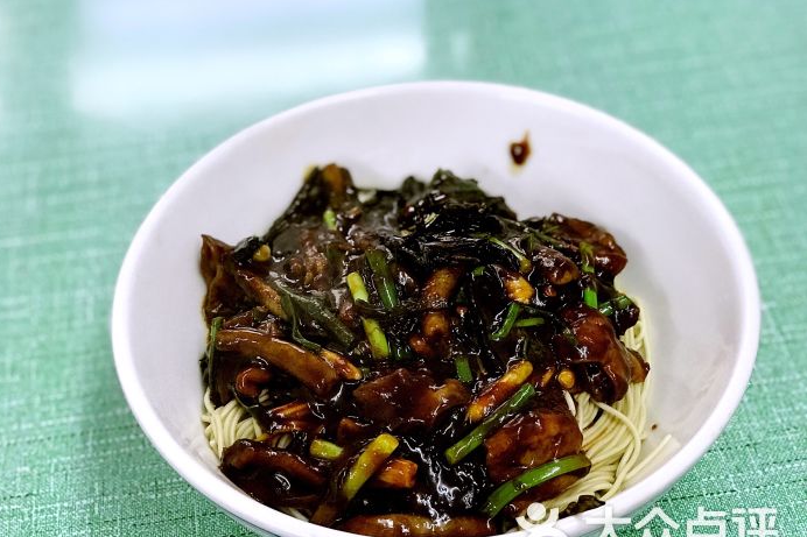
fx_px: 1345
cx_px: 400
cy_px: 285
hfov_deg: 33.4
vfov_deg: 22.6
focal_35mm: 60
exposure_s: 1/100
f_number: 2.8
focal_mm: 6.6
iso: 320
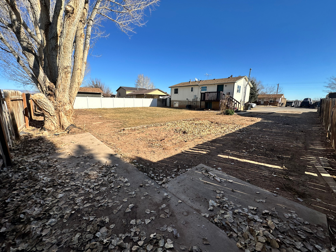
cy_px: 126
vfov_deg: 85.7
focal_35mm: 14
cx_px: 168
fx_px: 136
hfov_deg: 102.1
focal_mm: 2.22
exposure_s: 1/1916
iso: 50
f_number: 2.2
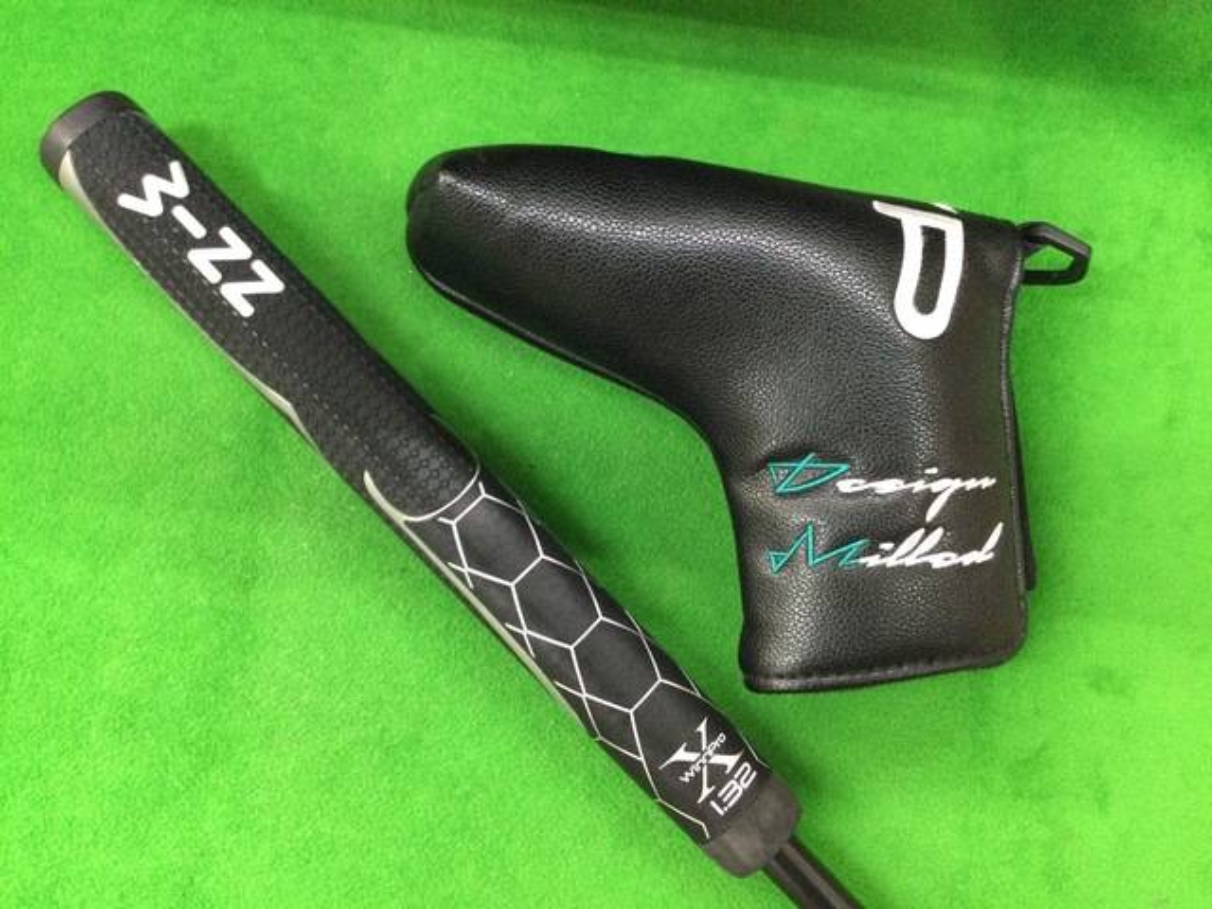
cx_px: 606
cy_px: 454
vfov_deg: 45.4
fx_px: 1085
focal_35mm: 31
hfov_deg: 58.4
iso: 200
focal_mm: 3.3
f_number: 2.4
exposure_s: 1/20
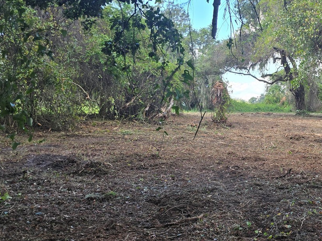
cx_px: 281
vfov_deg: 32.2
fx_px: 418
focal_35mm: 45
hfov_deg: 39.5
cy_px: 124
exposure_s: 1/180
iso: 16
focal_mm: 6.3
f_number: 1.7
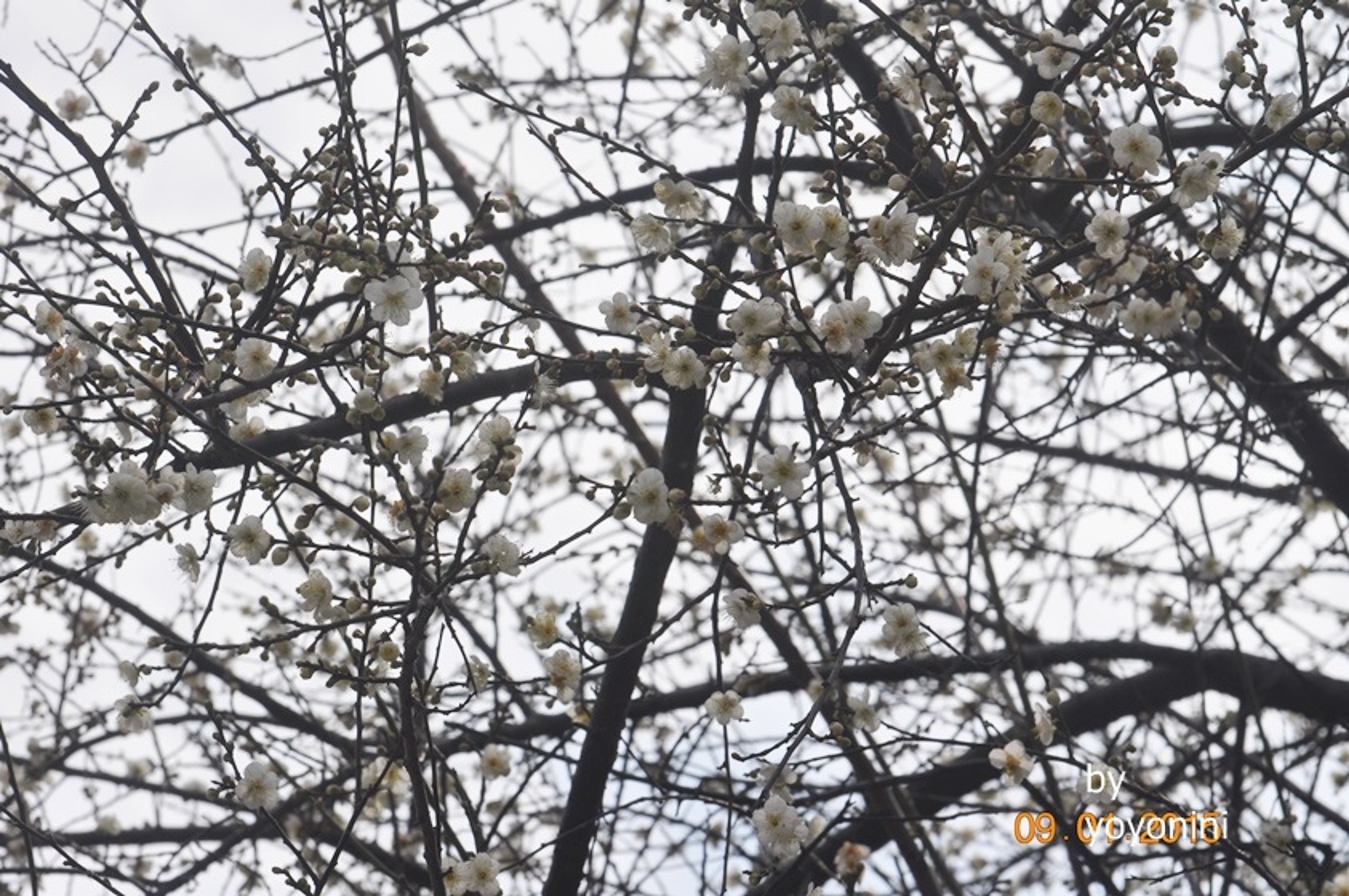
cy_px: 448
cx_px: 674
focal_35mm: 168
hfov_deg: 12.2
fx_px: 6288
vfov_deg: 8.2
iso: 200
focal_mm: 112
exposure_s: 1/640
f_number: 13
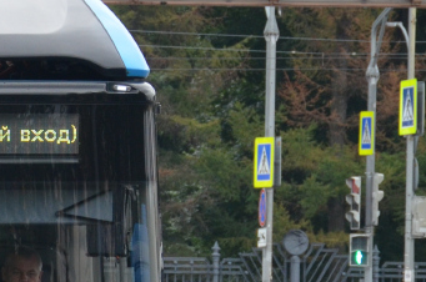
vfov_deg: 2.8
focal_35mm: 486
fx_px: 5739
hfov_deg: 4.2
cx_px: -164
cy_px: 240
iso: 800
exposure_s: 1/500
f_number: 5.3
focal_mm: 85
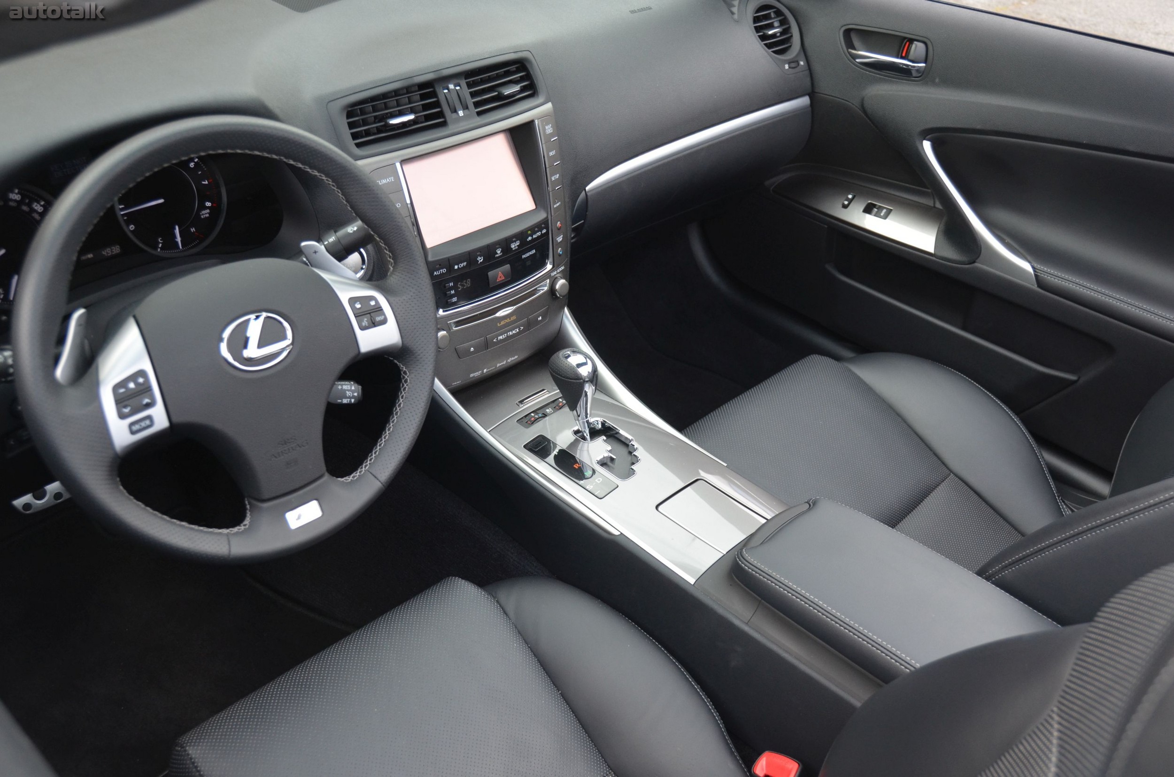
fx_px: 1172
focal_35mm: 36
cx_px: 587
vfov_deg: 36.7
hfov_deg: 53.2
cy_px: 388
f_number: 3.8
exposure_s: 1/500
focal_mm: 24
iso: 800
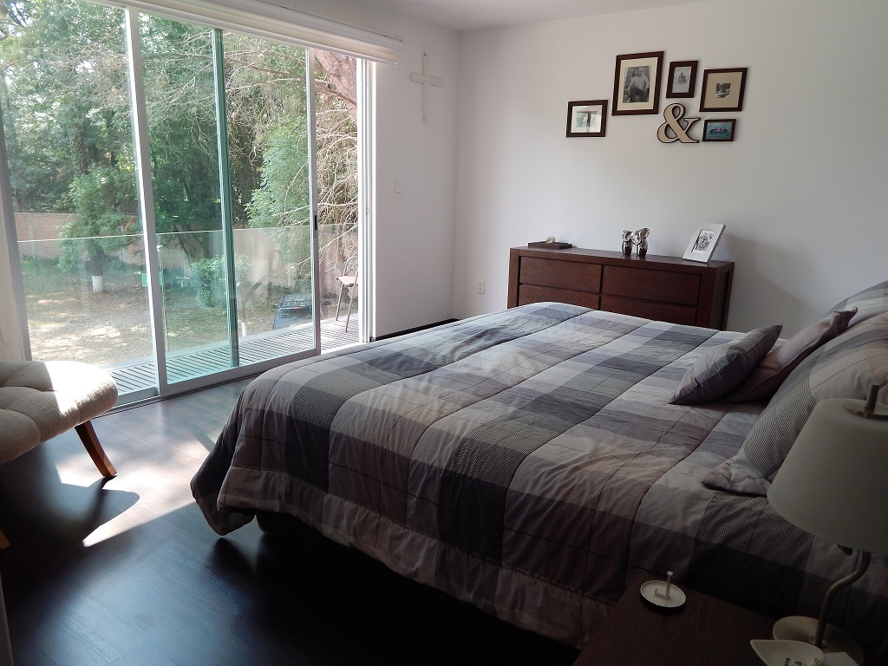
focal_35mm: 25
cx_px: 444
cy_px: 333
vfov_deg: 54.9
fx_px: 641
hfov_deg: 69.4
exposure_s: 1/80
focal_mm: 4.5
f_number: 3.1
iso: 125
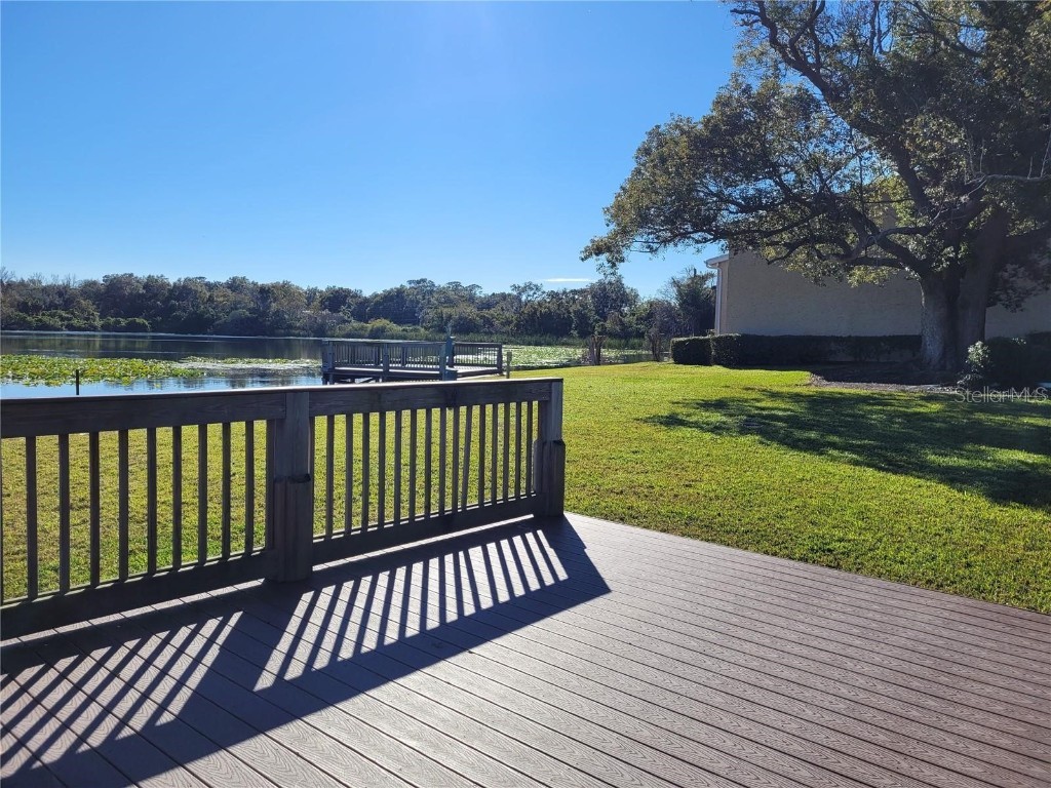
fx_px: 789
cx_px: 526
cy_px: 394
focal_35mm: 26
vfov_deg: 53.1
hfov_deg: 67.3
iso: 40
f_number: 1.8
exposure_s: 1/3143
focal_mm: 5.4
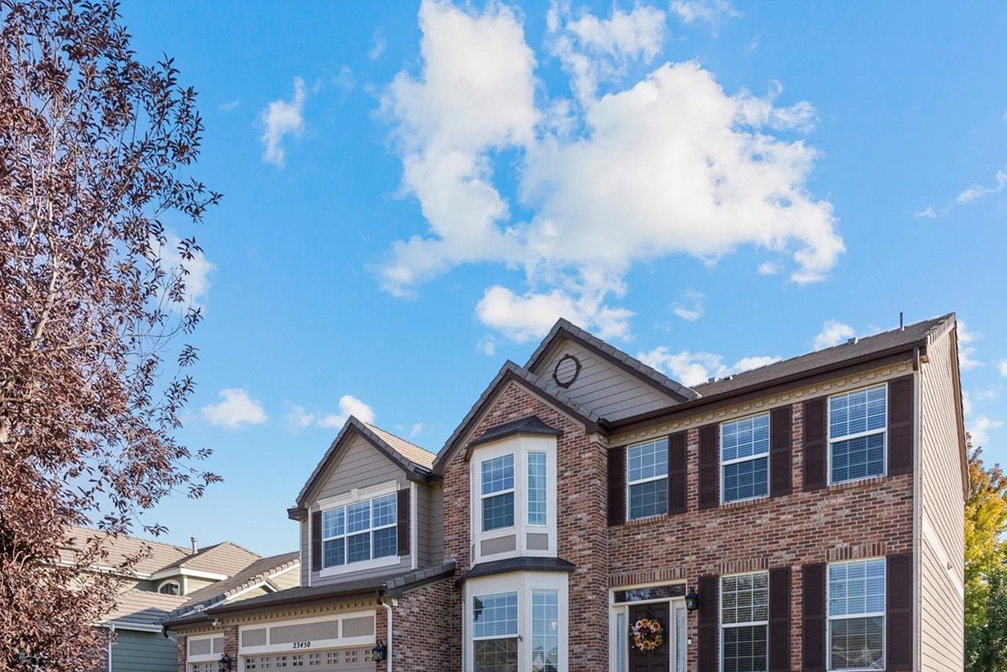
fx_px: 643
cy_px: 427
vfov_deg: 54.4
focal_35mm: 23
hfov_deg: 76.0
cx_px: 469
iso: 640
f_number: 8
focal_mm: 18
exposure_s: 1/640
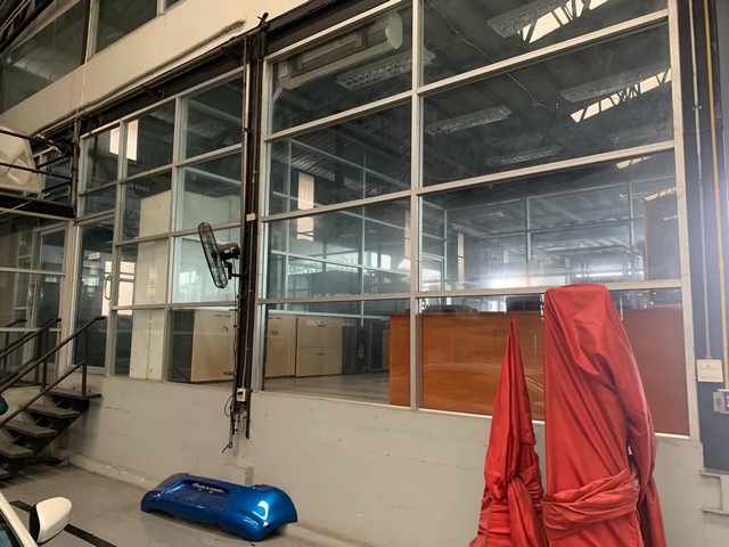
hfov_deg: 67.3
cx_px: 364
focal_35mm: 26
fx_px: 548
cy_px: 274
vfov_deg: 53.1
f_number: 1.8
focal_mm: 4.25
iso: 400
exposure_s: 1/55
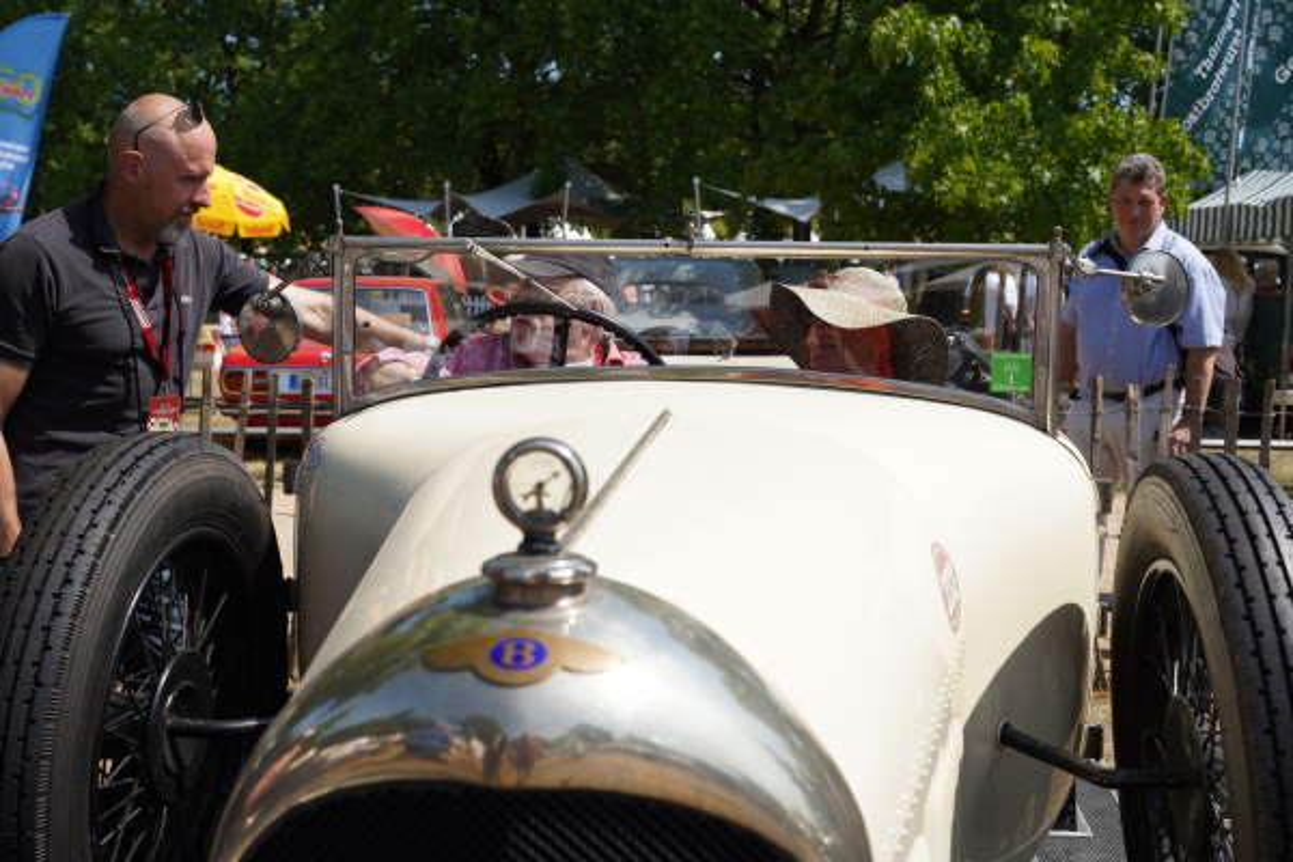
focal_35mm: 45
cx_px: 646
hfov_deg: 43.6
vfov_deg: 29.9
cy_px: 431
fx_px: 1616
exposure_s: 1/320
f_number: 6.3
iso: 100
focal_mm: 45
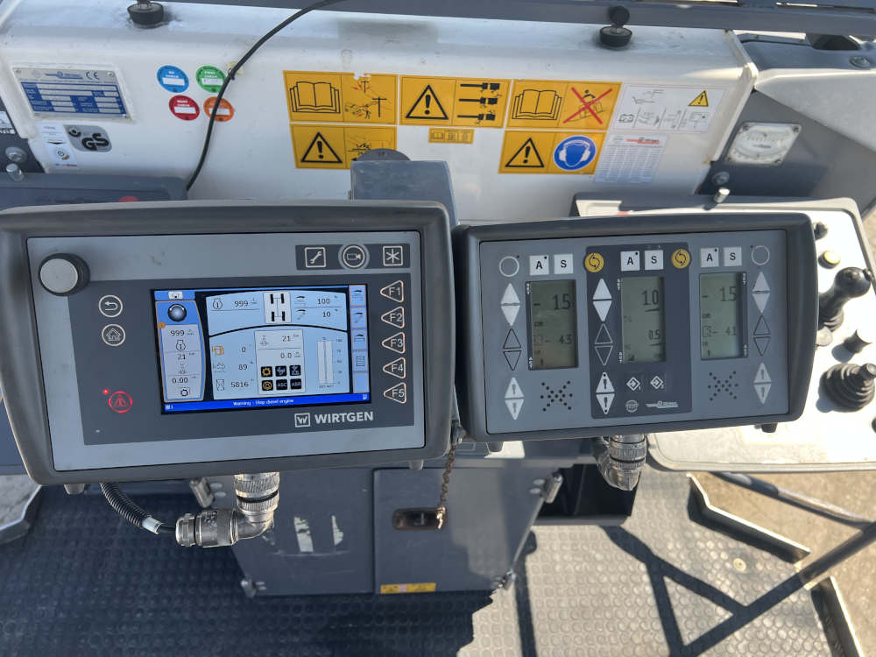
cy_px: 328
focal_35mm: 26
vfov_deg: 53.1
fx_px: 658
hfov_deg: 67.3
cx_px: 438
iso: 50
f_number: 1.5
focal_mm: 5.7
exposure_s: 1/632
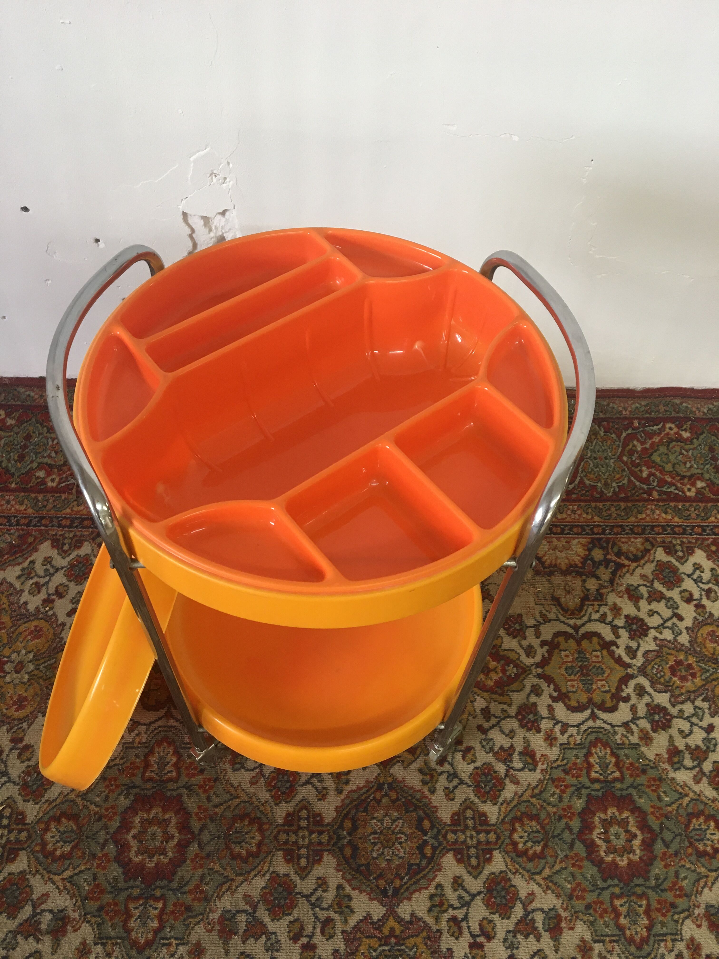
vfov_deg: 61.7
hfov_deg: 48.2
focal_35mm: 29
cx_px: 360
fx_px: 803
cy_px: 480
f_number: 2.2
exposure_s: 1/33
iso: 100
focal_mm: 4.15
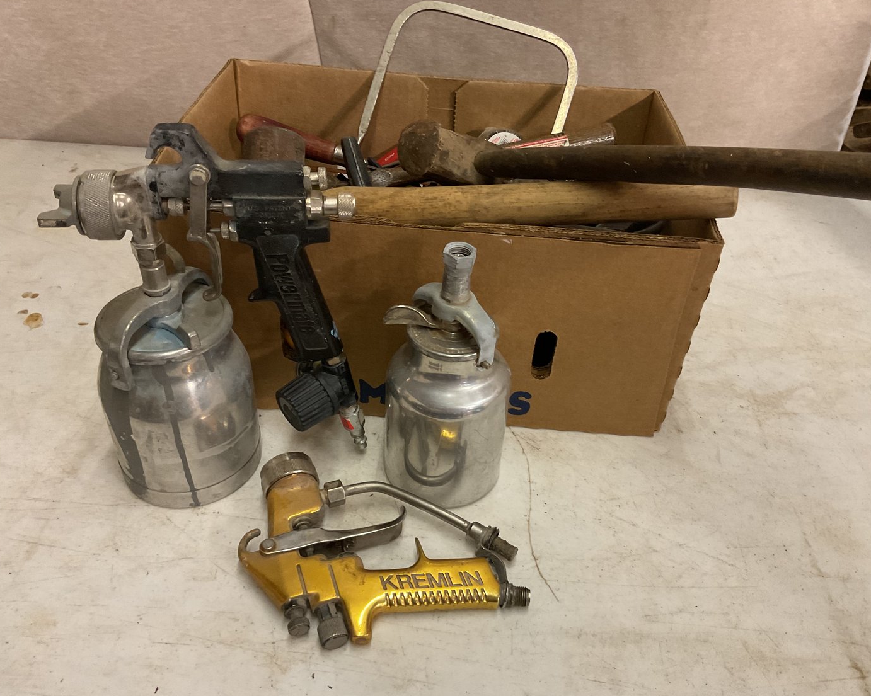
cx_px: 447
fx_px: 799
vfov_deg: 47.1
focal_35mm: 31
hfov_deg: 57.2
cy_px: 343
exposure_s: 1/40
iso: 250
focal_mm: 3
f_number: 1.8
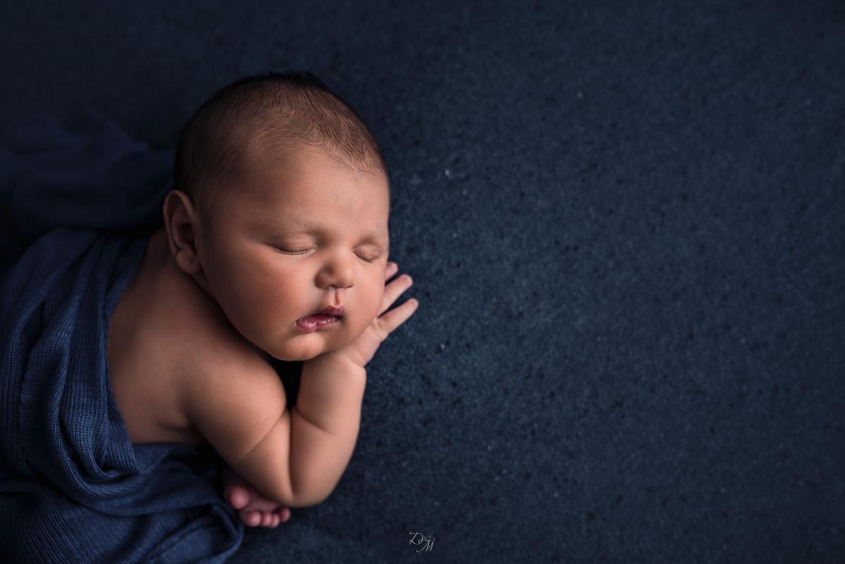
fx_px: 822
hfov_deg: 54.4
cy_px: 282
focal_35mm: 35
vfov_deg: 37.9
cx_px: 422
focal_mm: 35
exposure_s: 1/160
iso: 100
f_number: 2.8
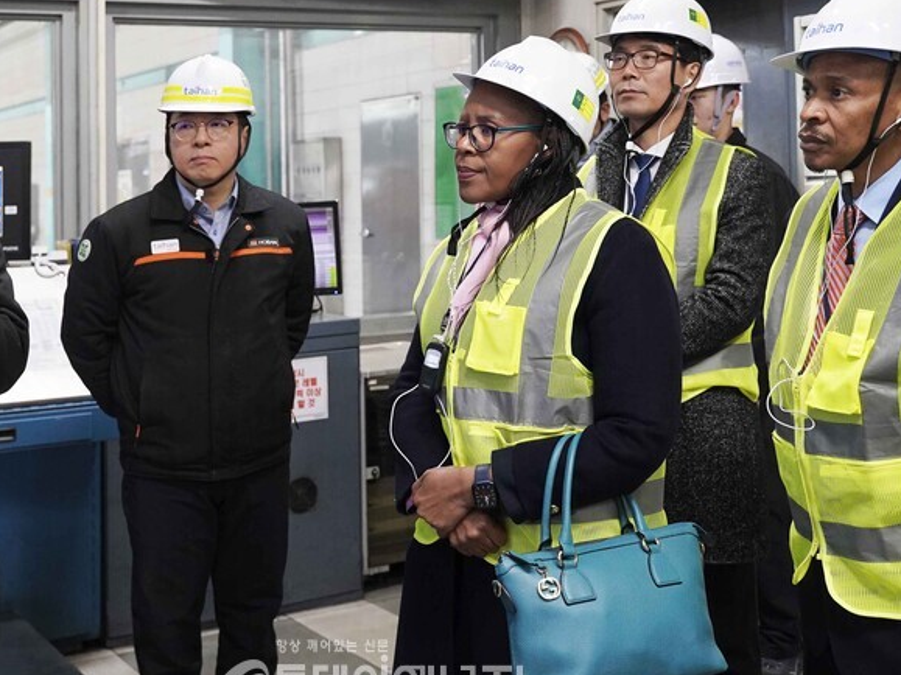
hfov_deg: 37.3
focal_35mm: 51
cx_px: 344
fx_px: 1327
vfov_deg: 28.4
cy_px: 227
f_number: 4
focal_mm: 32
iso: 2500
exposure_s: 1/160
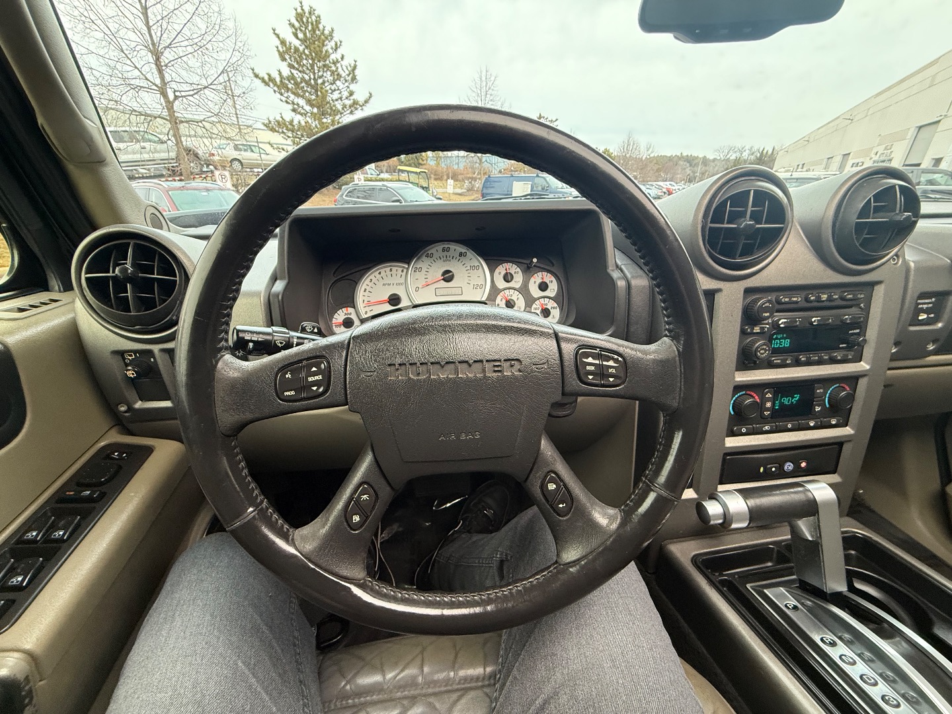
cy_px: 357
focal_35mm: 14
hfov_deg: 102.1
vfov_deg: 85.7
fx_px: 385
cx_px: 476
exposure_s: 1/60
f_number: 2.2
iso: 320
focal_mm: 2.22
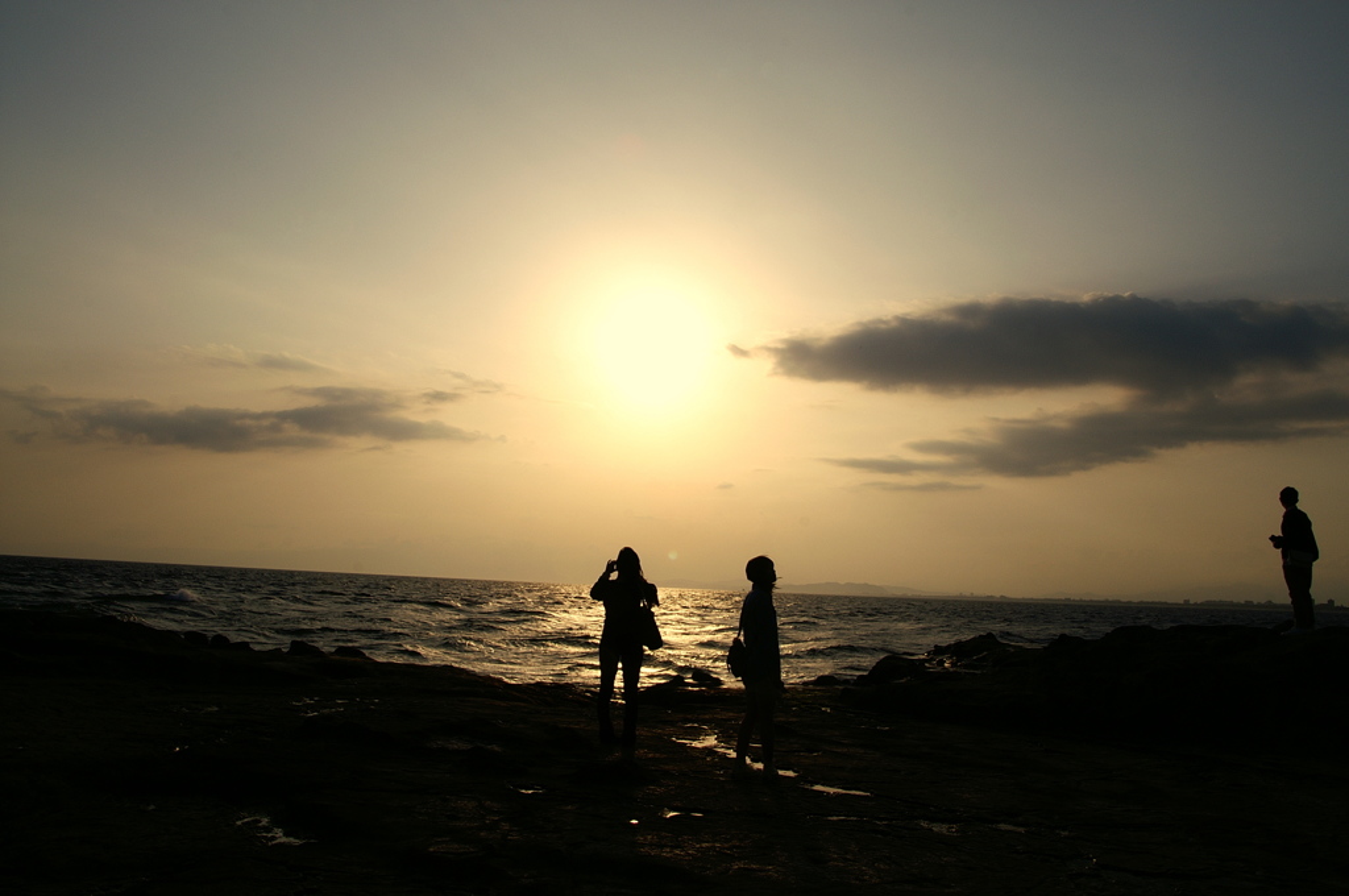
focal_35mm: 26
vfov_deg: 50.3
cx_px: 674
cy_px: 448
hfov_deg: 70.5
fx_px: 954
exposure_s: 1/250
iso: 100
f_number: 19
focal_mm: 17
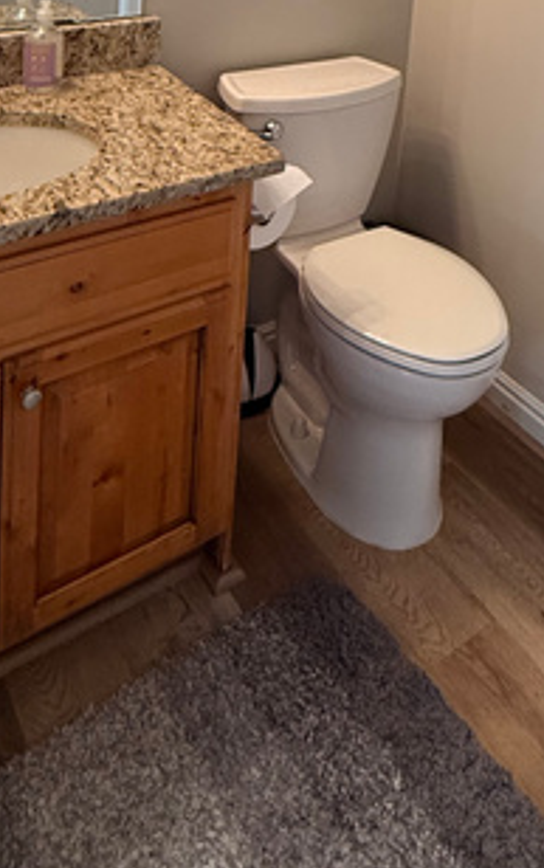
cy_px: -76
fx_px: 876
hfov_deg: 33.5
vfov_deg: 42.2
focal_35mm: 37
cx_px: 434
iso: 320
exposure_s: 1/120
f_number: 2.2
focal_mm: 2.22
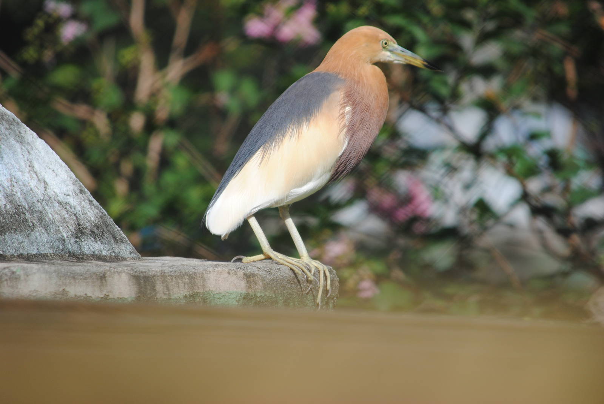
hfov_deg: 4.9
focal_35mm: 420
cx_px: 302
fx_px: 7055
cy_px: 202
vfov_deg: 3.3
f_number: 5.6
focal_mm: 280
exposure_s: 1/800
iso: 200
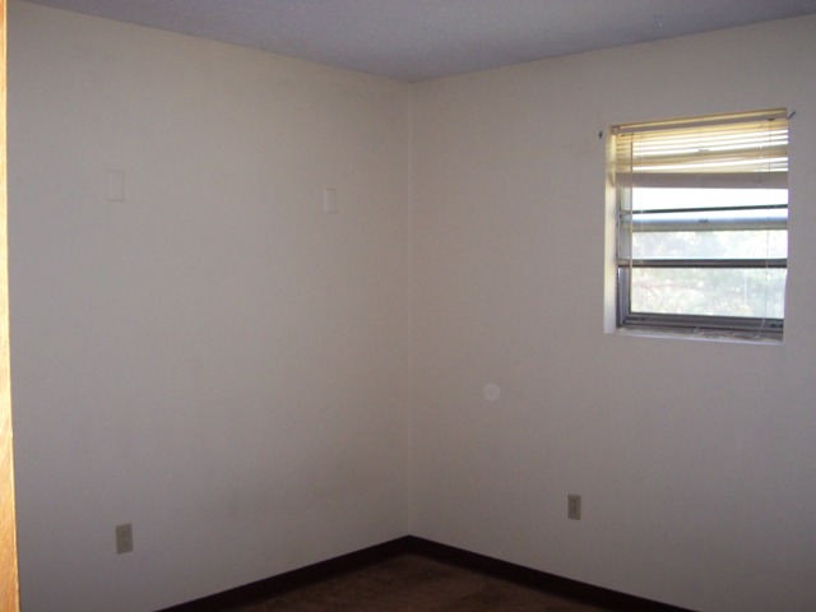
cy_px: 306
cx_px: 408
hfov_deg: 50.1
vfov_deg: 38.7
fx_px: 872
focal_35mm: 37
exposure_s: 1/60
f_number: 2.8
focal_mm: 5.6
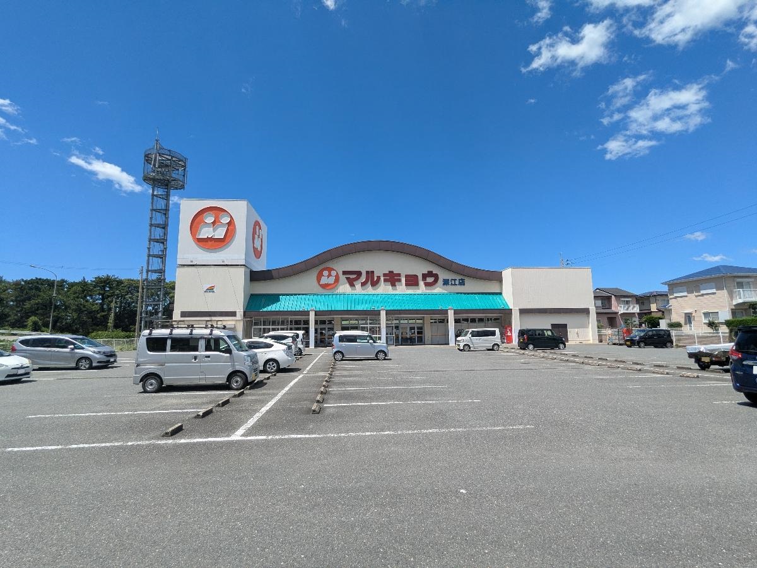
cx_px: 378
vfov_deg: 78.1
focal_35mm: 16
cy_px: 284
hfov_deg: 94.5
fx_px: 350
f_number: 2.2
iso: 44
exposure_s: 1/1631
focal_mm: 2.35
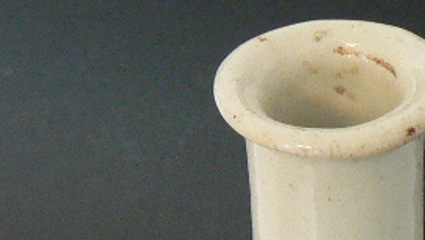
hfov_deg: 17.1
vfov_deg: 9.7
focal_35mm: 125
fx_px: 1410
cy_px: 226
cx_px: 318
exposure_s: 1/10
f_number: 2.8
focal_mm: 6
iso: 200
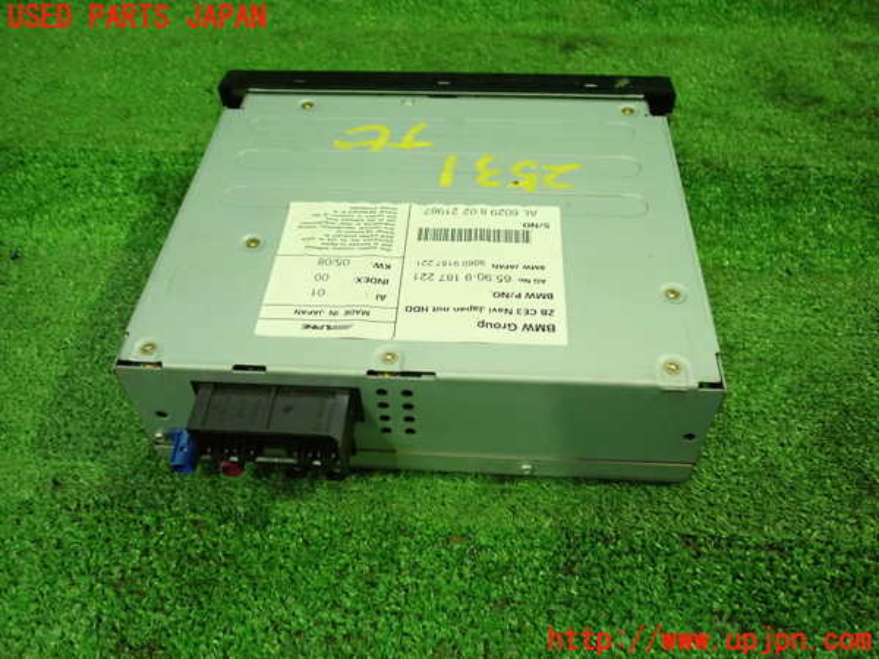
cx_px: 440
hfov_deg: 60.0
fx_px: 762
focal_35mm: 30
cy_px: 330
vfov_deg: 46.8
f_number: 2.3
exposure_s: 1/100
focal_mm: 5.5
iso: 800
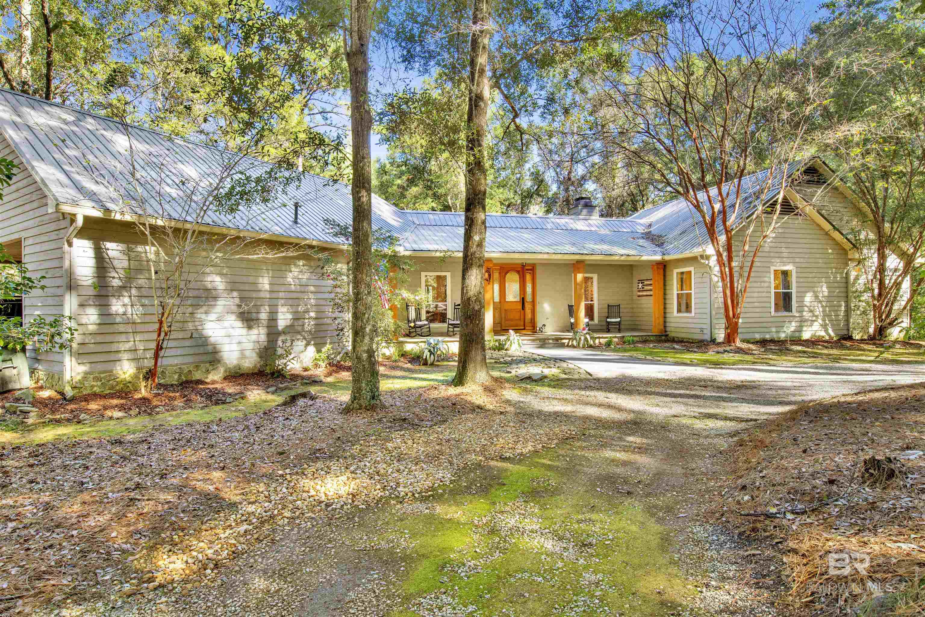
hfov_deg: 90.0
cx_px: 462
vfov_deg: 67.4
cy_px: 308
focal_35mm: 18
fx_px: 462
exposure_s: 1/8
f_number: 11
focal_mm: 18
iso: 200
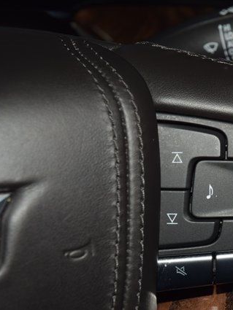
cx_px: 219
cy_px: 155
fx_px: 1014
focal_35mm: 113
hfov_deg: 13.0
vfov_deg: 17.4
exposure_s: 1/60
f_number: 8
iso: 100
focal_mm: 52
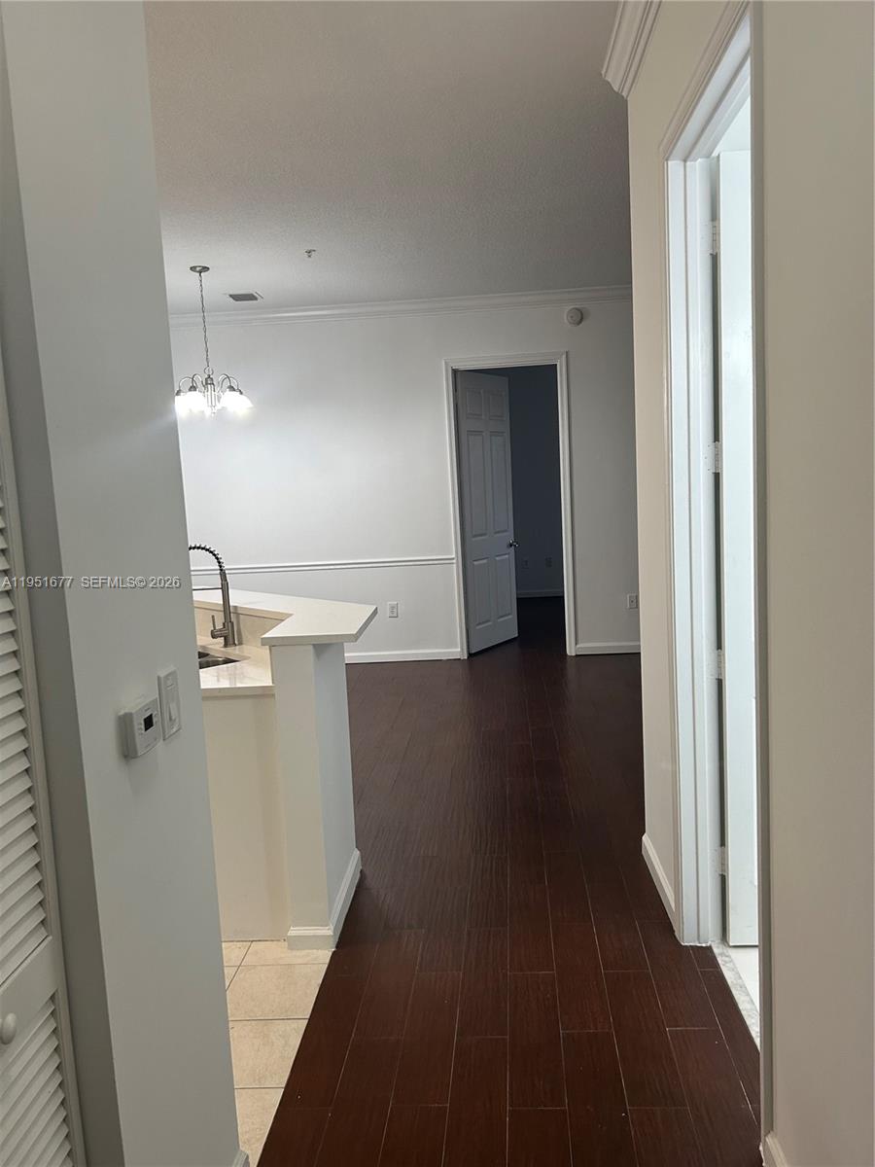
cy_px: 584
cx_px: 438
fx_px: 876
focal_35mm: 26
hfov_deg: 53.1
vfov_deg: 67.3
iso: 125
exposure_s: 1/120
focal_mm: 5.7
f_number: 1.5
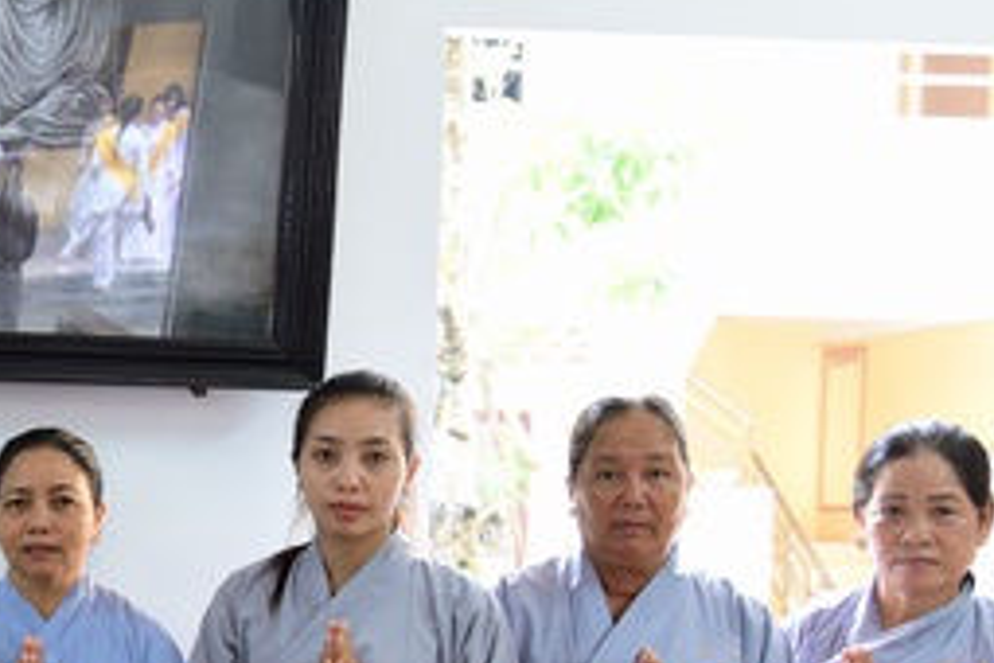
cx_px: -74
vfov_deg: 17.1
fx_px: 2181
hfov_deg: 24.1
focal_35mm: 79
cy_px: 567
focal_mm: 31
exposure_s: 1/30
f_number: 4
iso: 1000
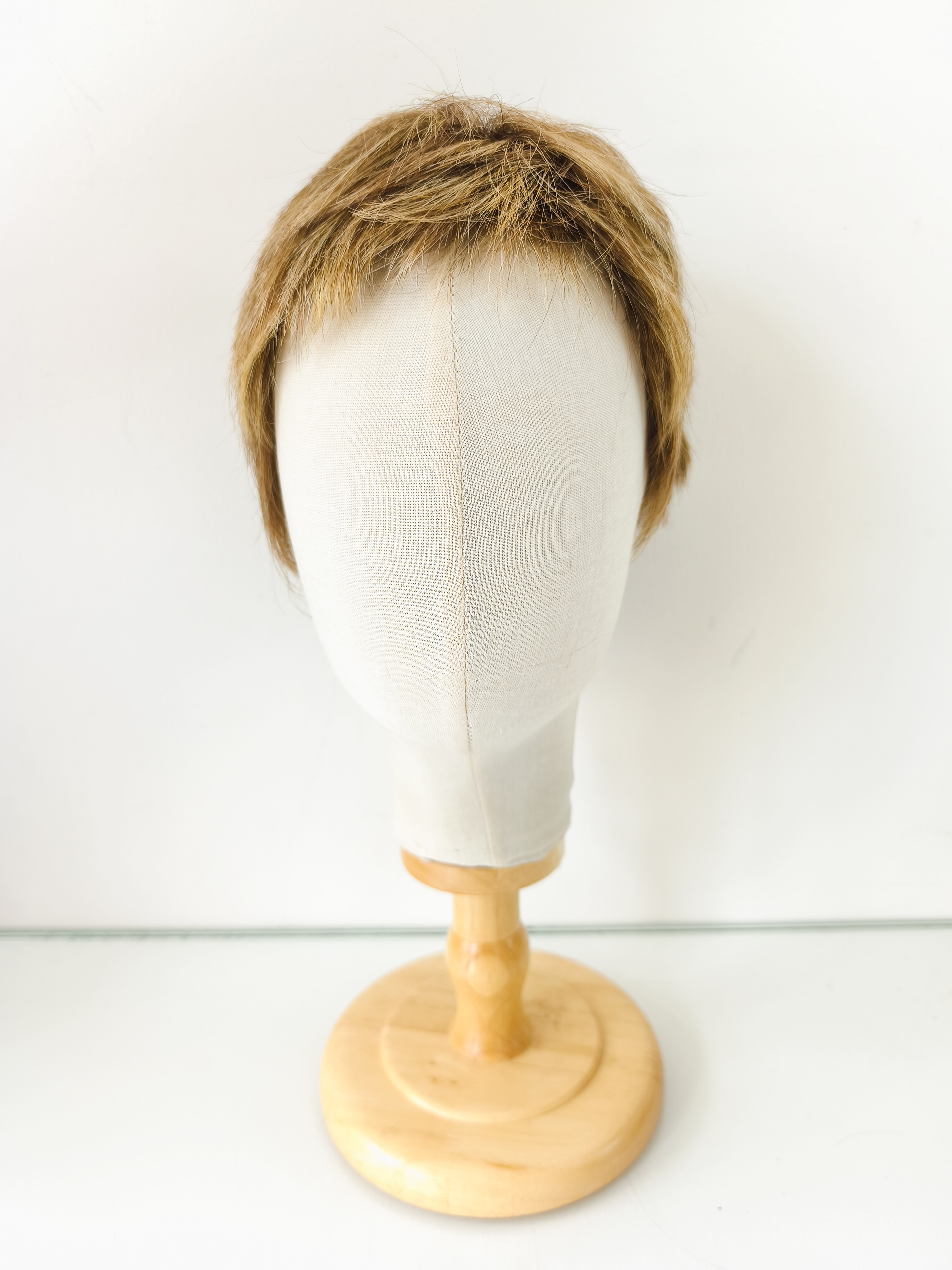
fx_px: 843
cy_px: 635
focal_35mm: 23
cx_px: 476
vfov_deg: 73.9
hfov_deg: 58.9
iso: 50
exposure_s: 1/50
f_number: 1.65
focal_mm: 6.14
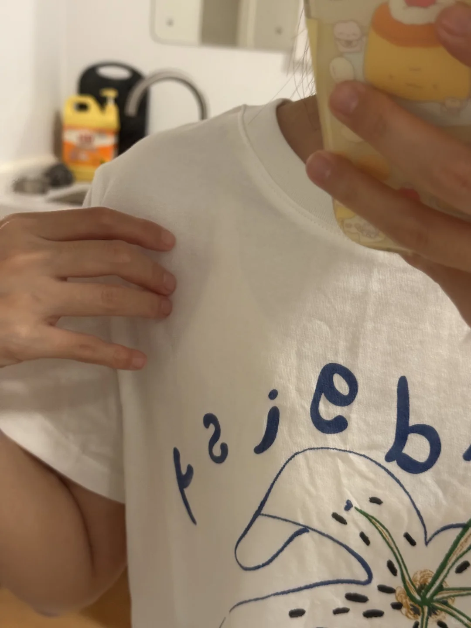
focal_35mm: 48
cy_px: 314
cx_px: 236
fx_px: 871
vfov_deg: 39.7
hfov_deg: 30.3
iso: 500
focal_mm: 6.76
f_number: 1.78
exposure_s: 1/33
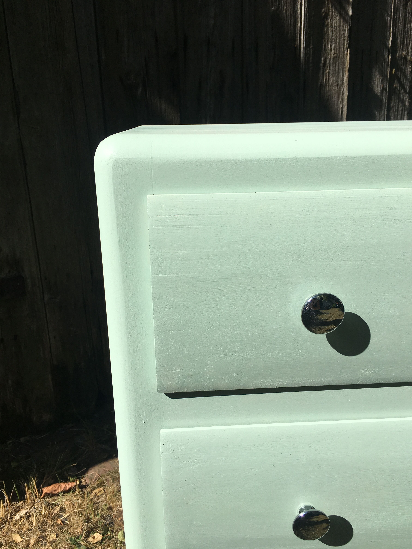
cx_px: 206
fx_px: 460
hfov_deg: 48.2
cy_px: 274
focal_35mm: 29
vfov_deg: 61.7
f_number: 2.2
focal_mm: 4.15
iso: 25
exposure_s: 1/2331
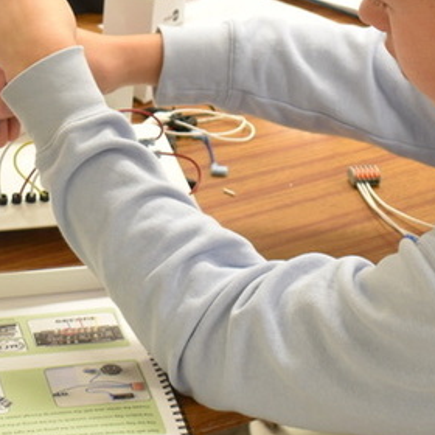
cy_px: -21
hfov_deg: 12.4
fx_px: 1990
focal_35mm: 140
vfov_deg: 12.3
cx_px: 34
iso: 720
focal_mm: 30
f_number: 4.2
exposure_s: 1/30
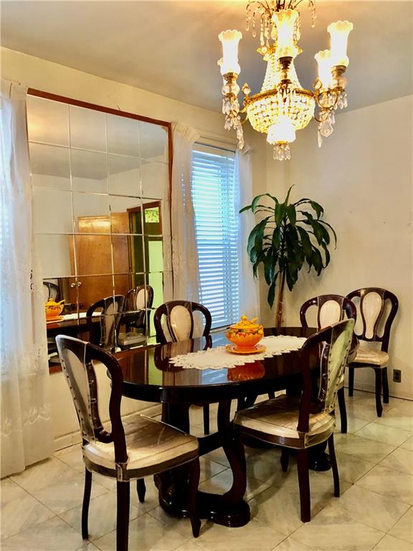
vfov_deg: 63.4
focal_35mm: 28
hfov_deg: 49.7
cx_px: 206
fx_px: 445
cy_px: 276
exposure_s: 1/15
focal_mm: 3.99
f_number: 1.8
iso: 100
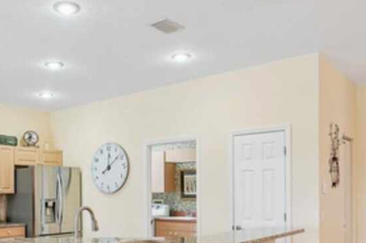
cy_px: 203
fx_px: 376
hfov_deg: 50.3
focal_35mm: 37
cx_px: 102
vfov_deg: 34.5
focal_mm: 16
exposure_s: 1/13
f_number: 8
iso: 400
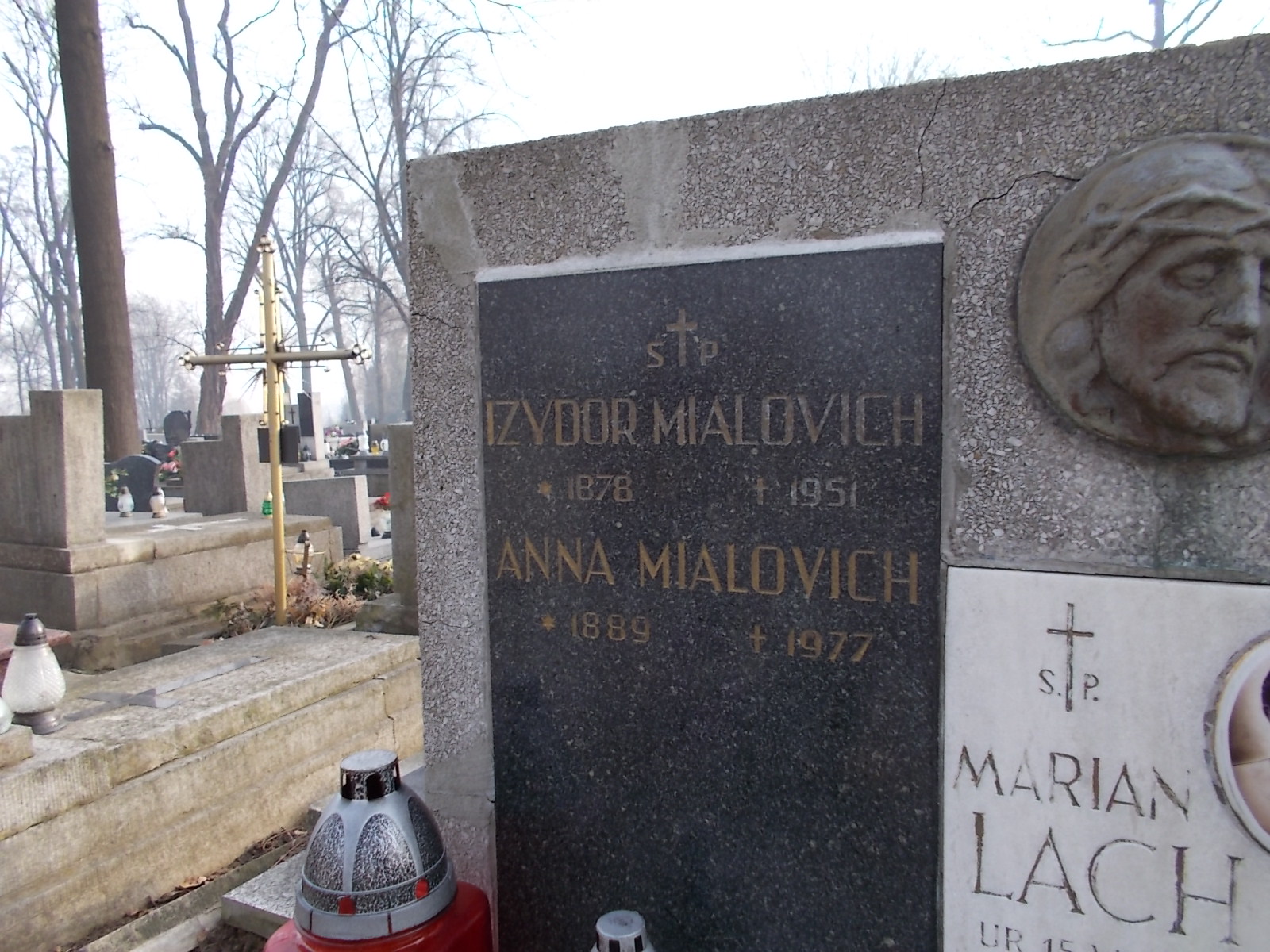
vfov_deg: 53.1
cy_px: 476
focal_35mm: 26
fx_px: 954
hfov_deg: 67.3
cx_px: 635
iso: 80
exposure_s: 1/125
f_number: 3.2
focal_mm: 4.6
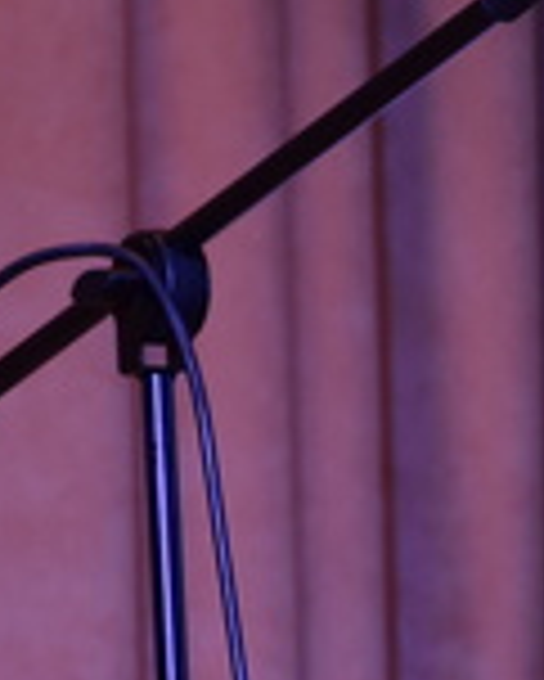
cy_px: 725
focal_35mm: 734
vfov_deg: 2.6
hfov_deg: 2.1
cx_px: 908
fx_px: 14764
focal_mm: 105
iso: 800
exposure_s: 1/100
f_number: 5.6
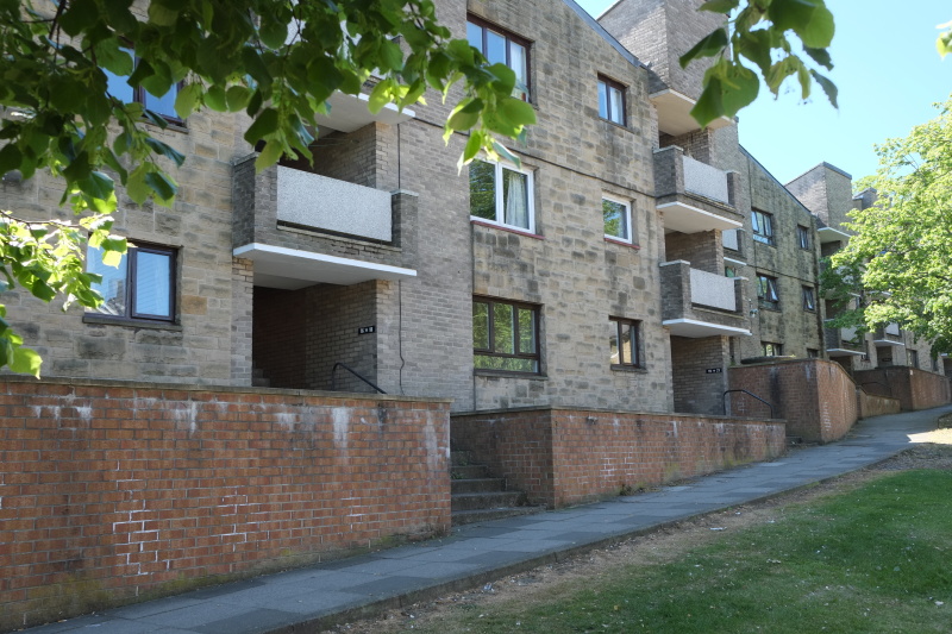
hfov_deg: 54.4
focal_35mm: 35
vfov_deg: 37.8
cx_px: 476
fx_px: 925
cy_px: 317
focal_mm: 23
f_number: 5.6
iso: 400
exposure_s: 1/170
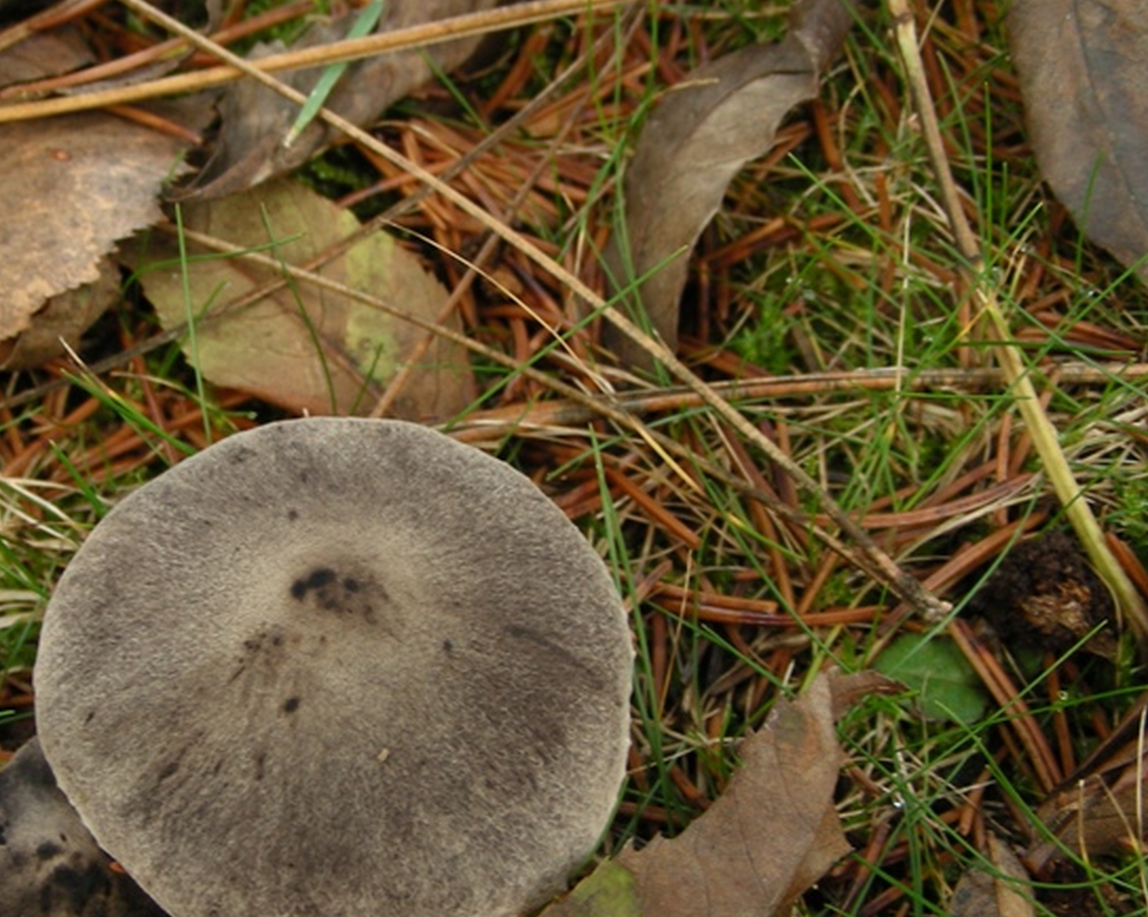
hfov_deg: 31.6
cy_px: 570
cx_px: 345
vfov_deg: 25.7
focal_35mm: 59
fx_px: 2004
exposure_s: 1/30
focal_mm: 6.8
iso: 66
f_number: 3.5
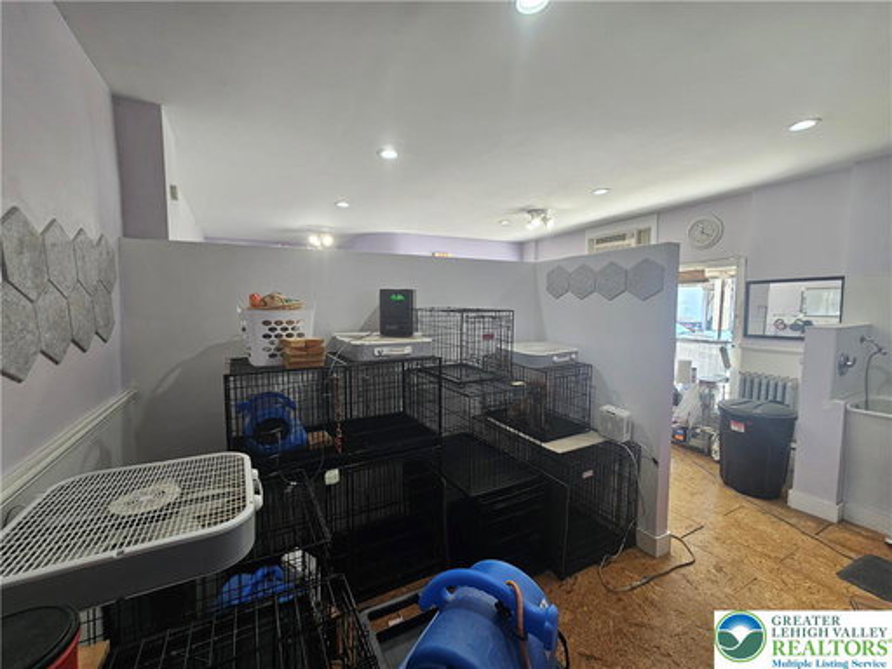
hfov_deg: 106.2
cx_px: 446
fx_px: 335
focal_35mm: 13
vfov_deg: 89.9
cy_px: 334
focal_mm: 2.2
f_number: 2.2
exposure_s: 1/60
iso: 125
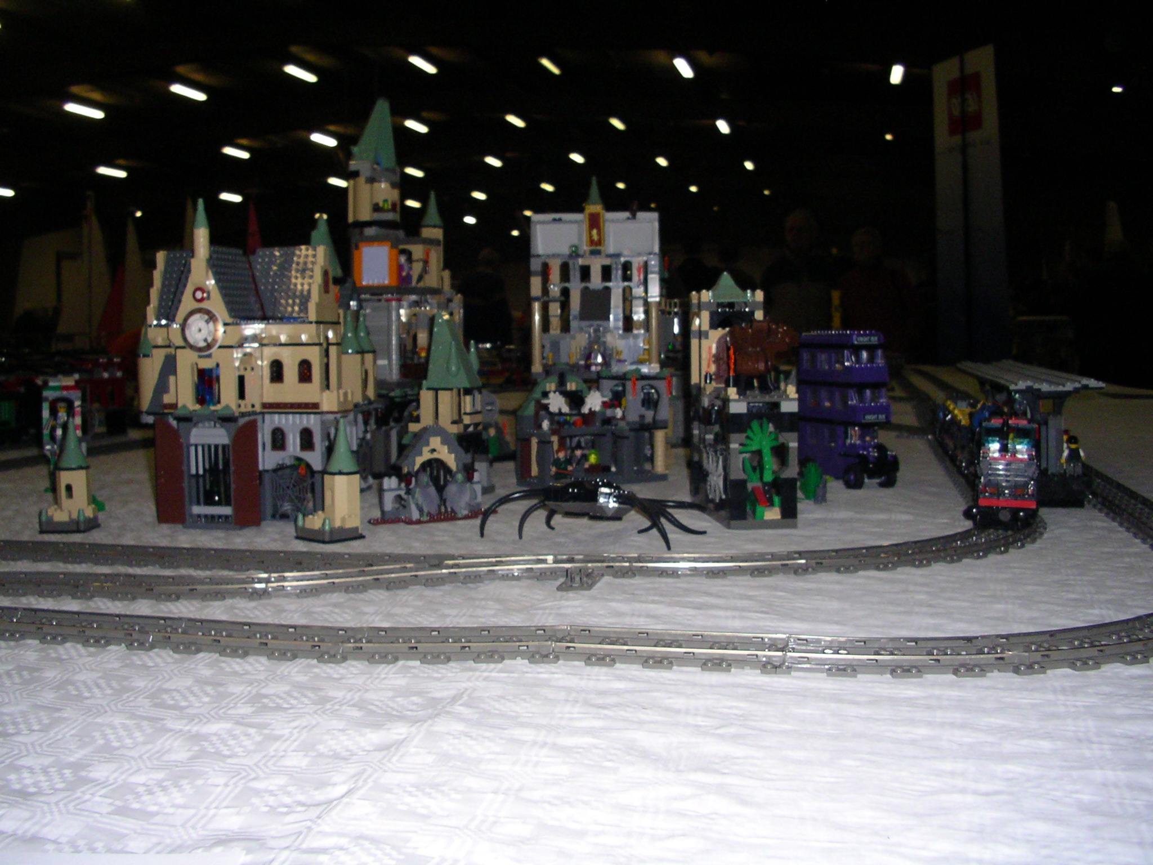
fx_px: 1232
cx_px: 576
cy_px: 432
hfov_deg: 50.1
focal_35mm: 37
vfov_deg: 38.7
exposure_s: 1/60
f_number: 2.8
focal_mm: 5.7
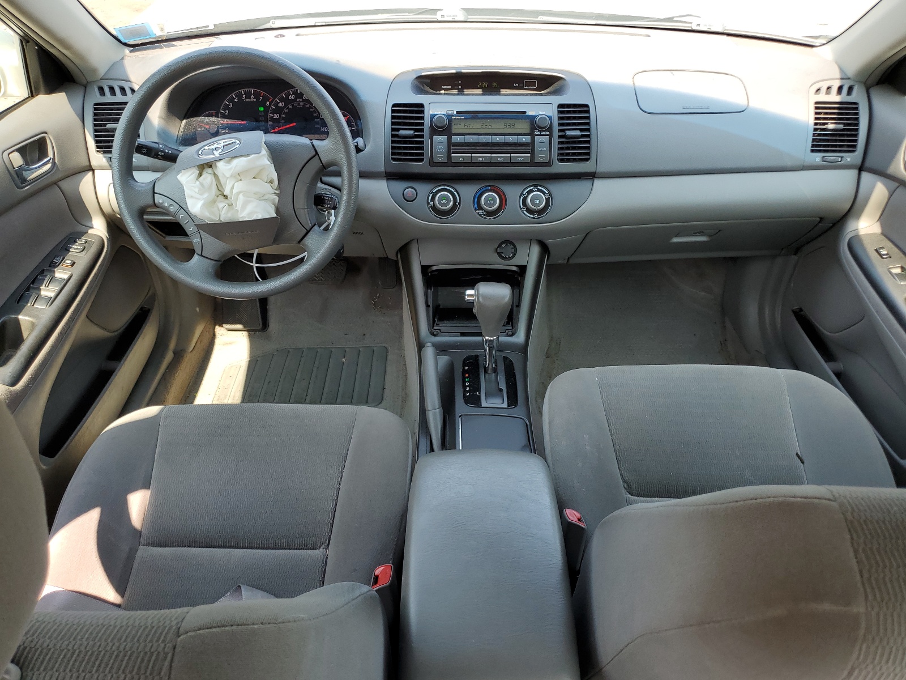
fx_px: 680
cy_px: 340
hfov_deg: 67.3
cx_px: 453
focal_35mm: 26
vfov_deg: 53.1
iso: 50
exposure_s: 1/303
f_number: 1.5
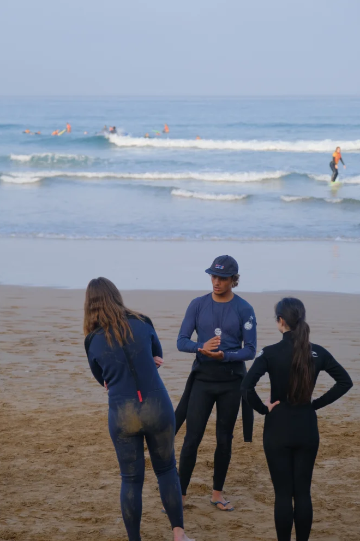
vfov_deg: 22.4
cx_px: 176
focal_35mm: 91
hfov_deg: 15.0
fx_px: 1365
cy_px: 270
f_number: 4
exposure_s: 1/640
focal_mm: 58.6
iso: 320
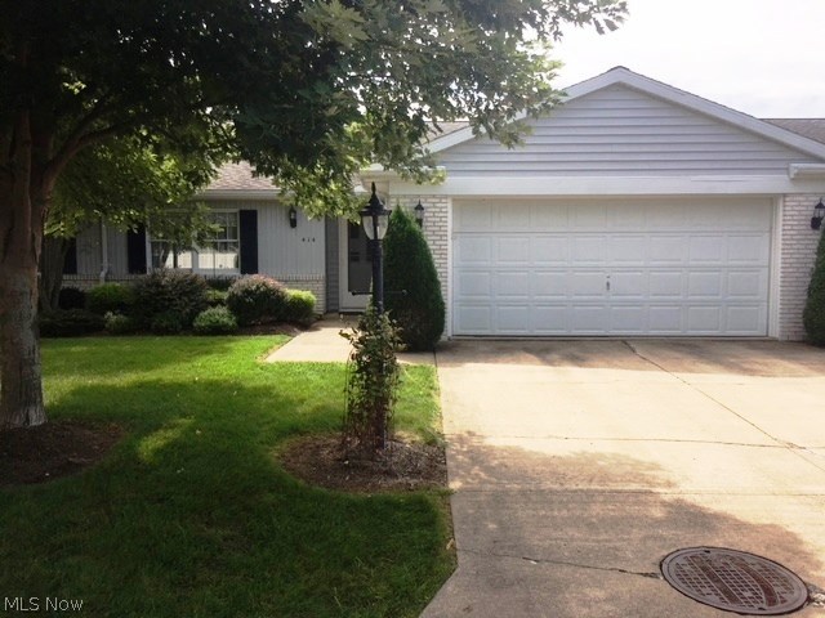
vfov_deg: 48.2
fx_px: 691
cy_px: 309
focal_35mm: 29
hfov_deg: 61.7
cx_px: 412
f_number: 2.2
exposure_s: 1/1054
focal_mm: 4.15
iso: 25
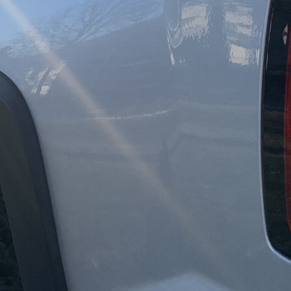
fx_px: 1122
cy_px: 86
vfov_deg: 14.7
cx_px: 73
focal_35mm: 118
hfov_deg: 14.7
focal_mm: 4.25
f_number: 1.8
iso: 25
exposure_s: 1/722
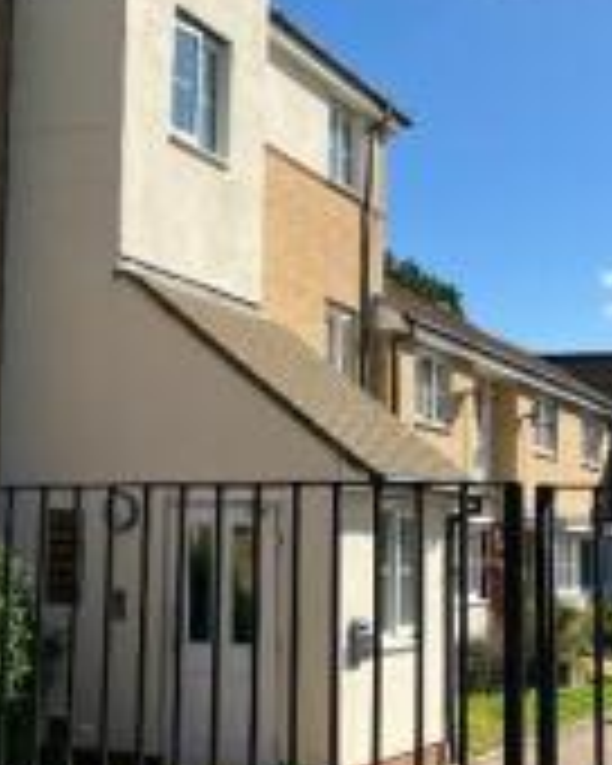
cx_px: 160
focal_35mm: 68
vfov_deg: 27.9
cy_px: 394
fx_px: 1540
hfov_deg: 22.3
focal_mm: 3.99
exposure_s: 1/2208
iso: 32
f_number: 1.8
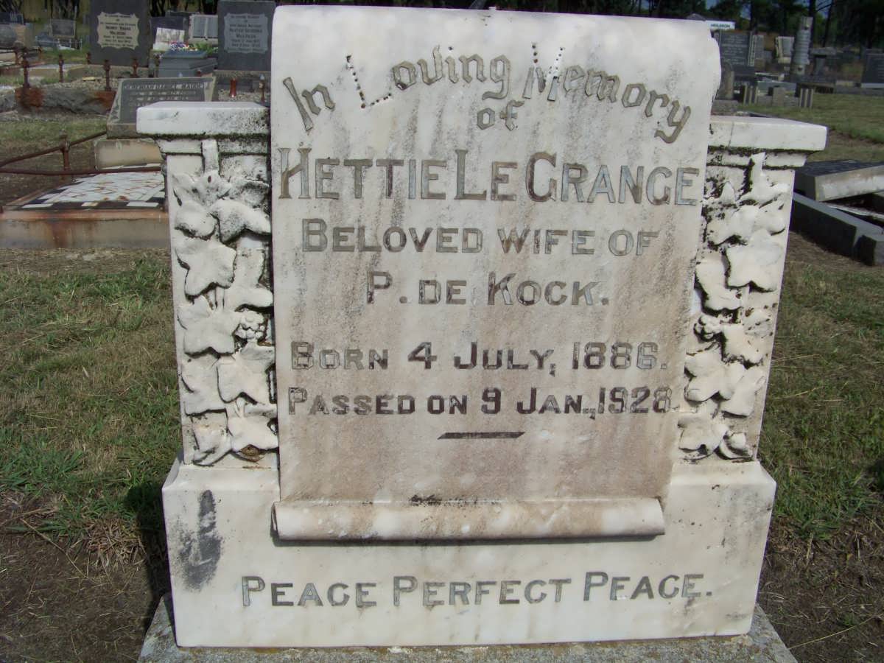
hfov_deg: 51.4
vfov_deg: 39.7
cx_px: 442
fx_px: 919
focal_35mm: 36
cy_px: 332
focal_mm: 5.85
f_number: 5.6
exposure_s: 1/800
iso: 64
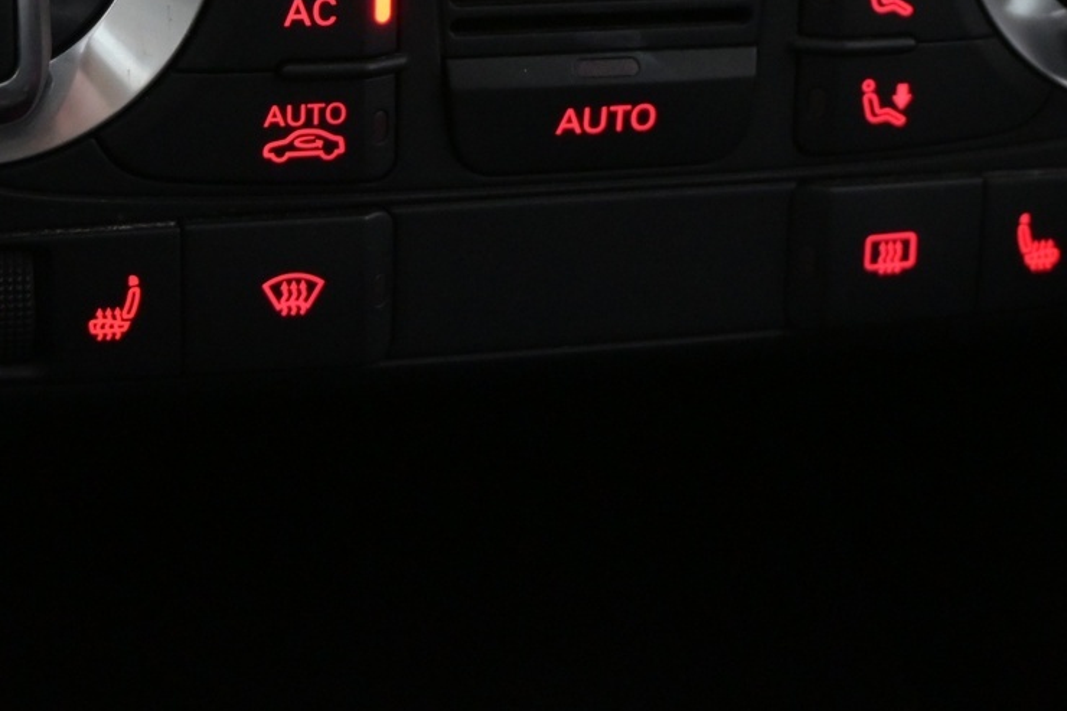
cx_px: 580
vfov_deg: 16.2
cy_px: -55
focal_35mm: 82
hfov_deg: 24.7
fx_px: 2432
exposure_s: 1/60
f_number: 4.2
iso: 2500
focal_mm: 25
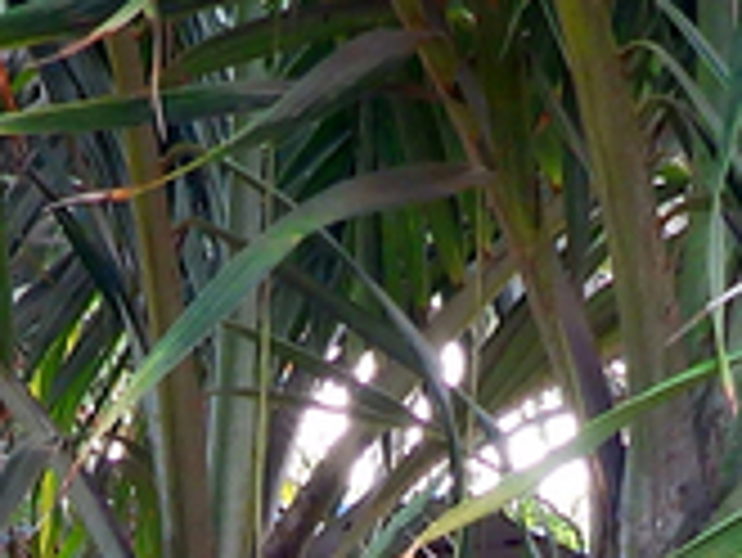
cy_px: 1208
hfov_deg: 7.5
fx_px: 5642
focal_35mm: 263
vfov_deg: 5.5
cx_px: -13
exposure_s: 1/40
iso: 100
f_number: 4
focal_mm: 6.8
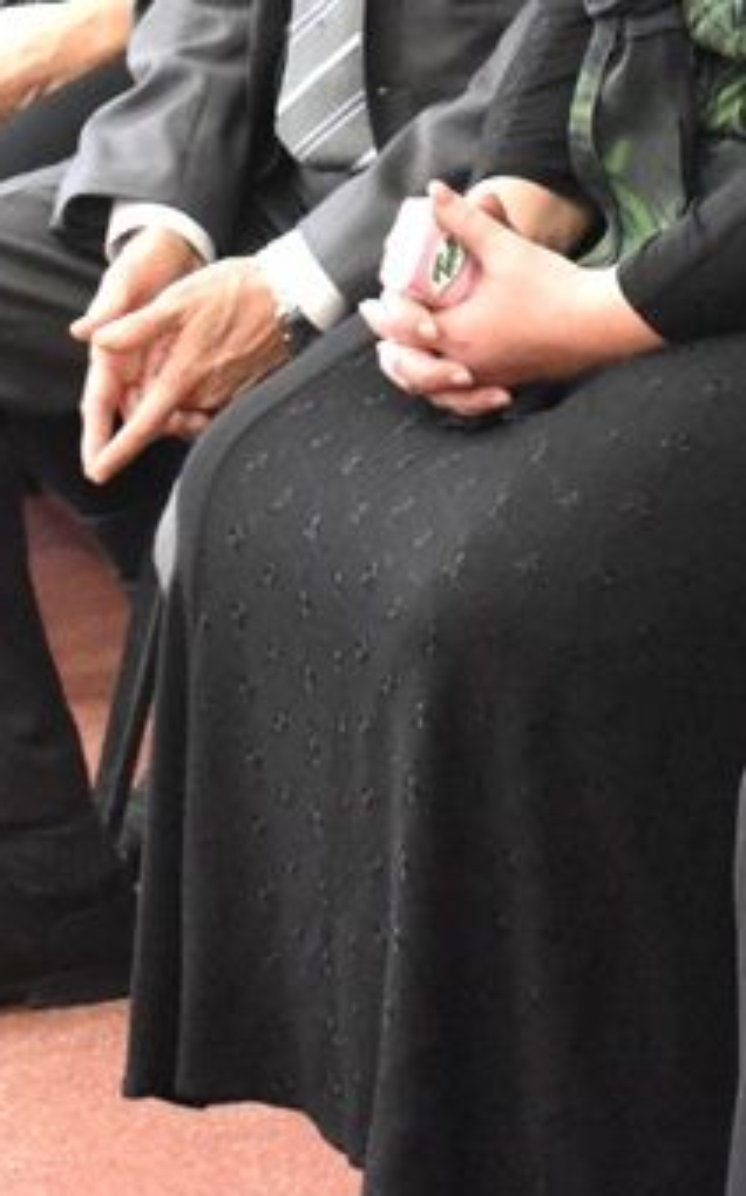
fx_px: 5702
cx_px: 1225
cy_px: 47
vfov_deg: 11.9
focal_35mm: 175
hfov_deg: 7.3
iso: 6400
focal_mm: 38
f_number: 8
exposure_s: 1/60
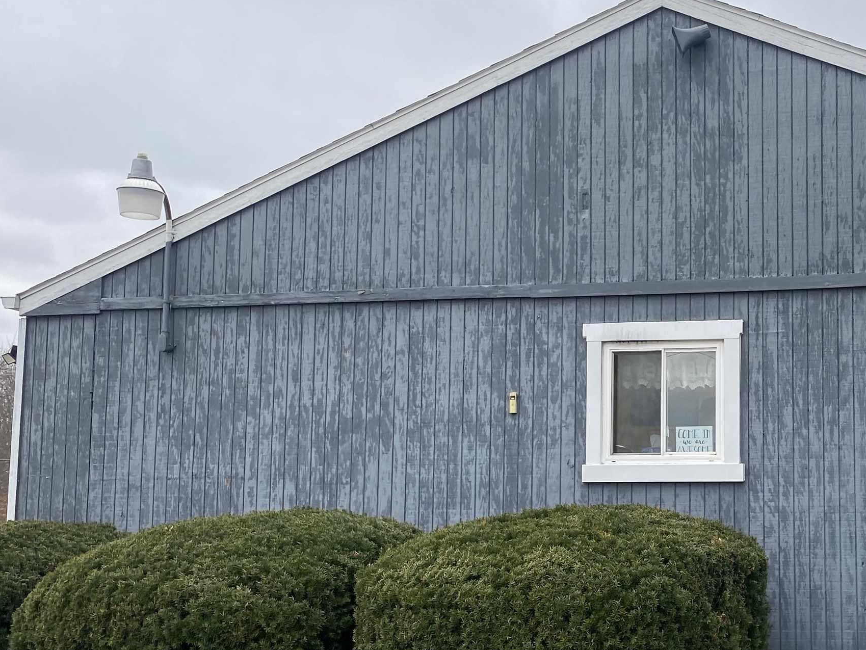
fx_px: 1176
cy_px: 396
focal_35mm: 47
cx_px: 717
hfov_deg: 38.6
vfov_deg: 30.8
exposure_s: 1/447
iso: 32
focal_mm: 4.25
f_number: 1.8
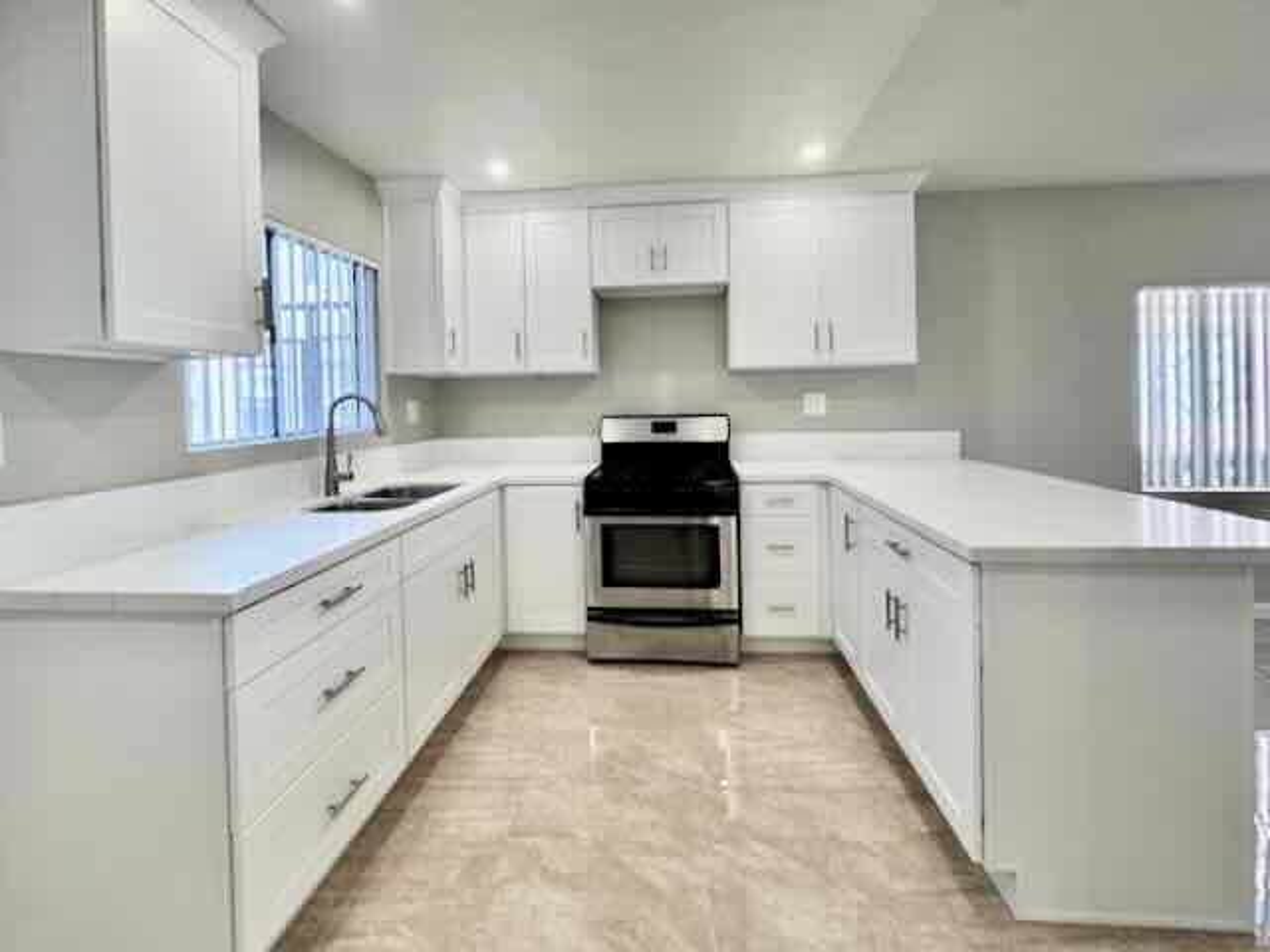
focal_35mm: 14
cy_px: 476
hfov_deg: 102.1
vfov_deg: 85.7
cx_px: 635
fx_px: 514
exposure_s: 1/120
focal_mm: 2.22
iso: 125
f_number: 2.2
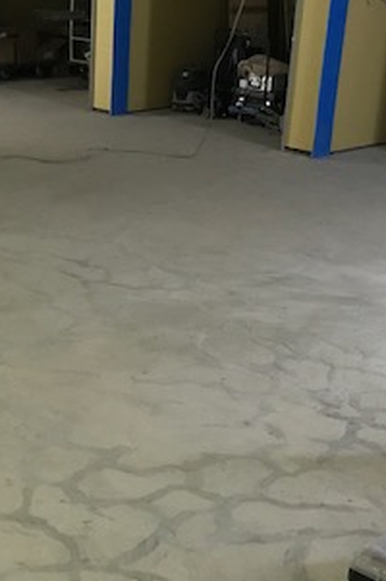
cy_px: 398
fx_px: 999
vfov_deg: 32.1
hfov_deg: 21.4
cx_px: 44
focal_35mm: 62
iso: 100
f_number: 1.8
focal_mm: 3.99
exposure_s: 1/15
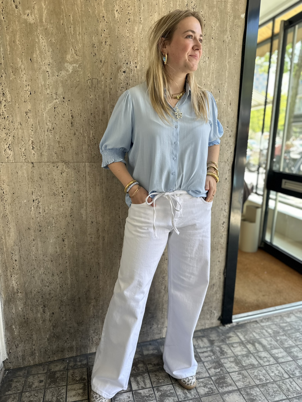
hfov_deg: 56.8
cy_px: 201
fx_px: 279
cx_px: 151
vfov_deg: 71.6
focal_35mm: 24
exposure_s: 1/156
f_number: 1.78
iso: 64
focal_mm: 6.86
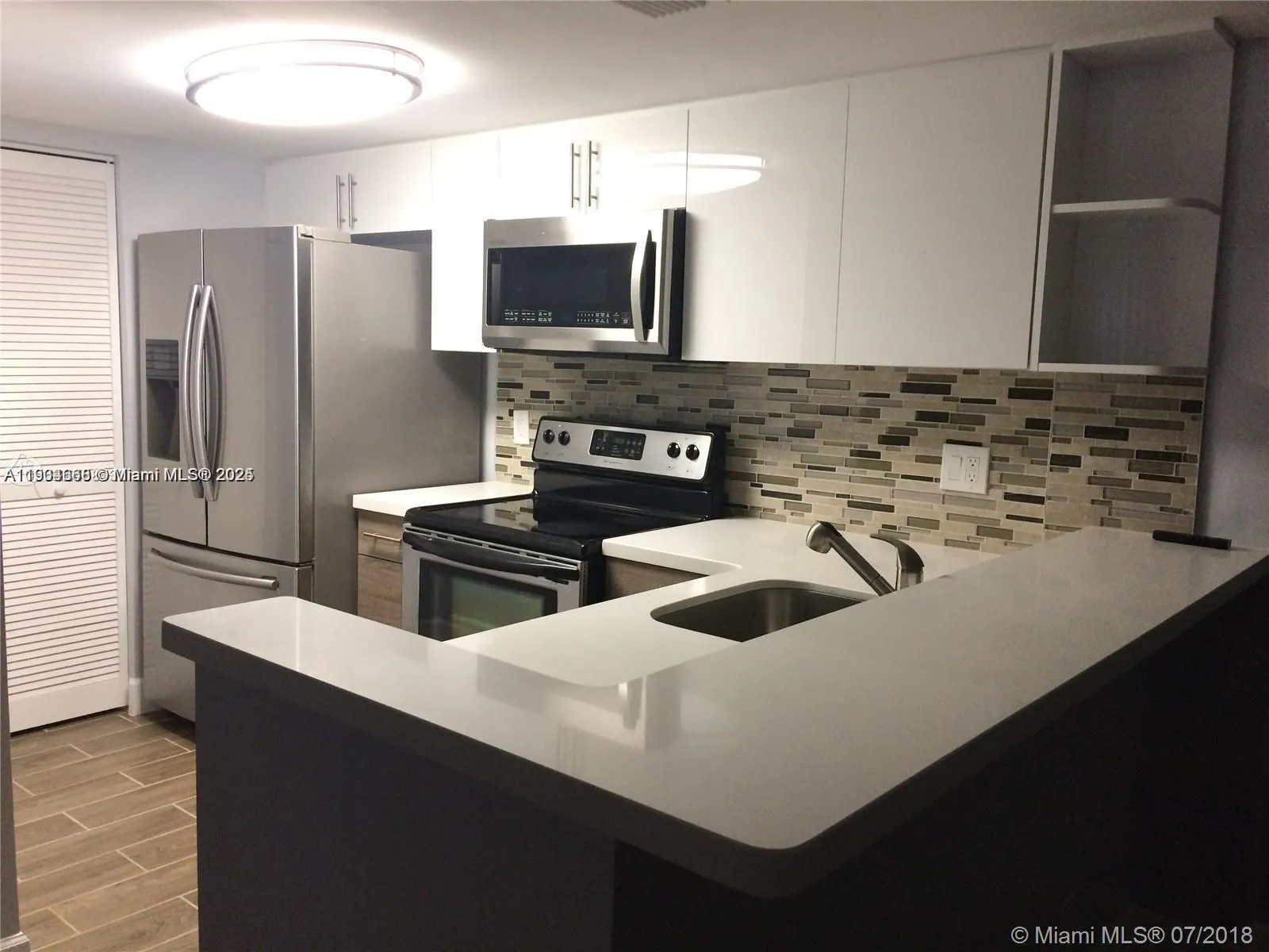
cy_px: 476
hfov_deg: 61.7
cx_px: 634
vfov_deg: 48.2
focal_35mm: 29
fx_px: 1063
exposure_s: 1/30
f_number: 2.2
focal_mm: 4.15
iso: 64
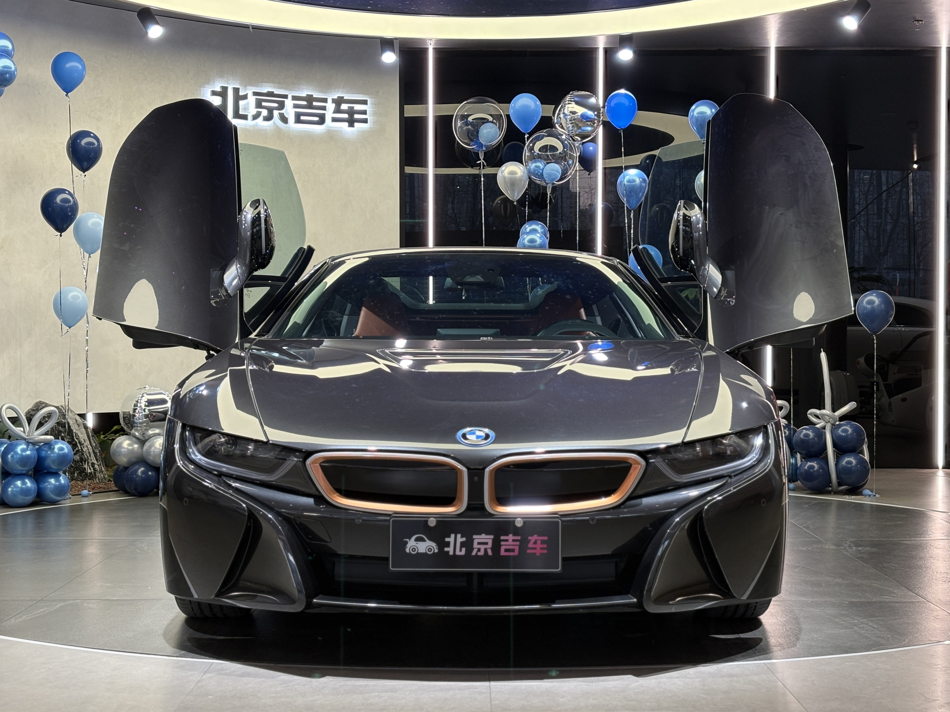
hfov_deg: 36.8
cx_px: 475
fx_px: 1427
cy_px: 356
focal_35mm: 52
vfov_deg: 28.0
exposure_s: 1/50
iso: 50
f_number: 1.6
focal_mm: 5.96
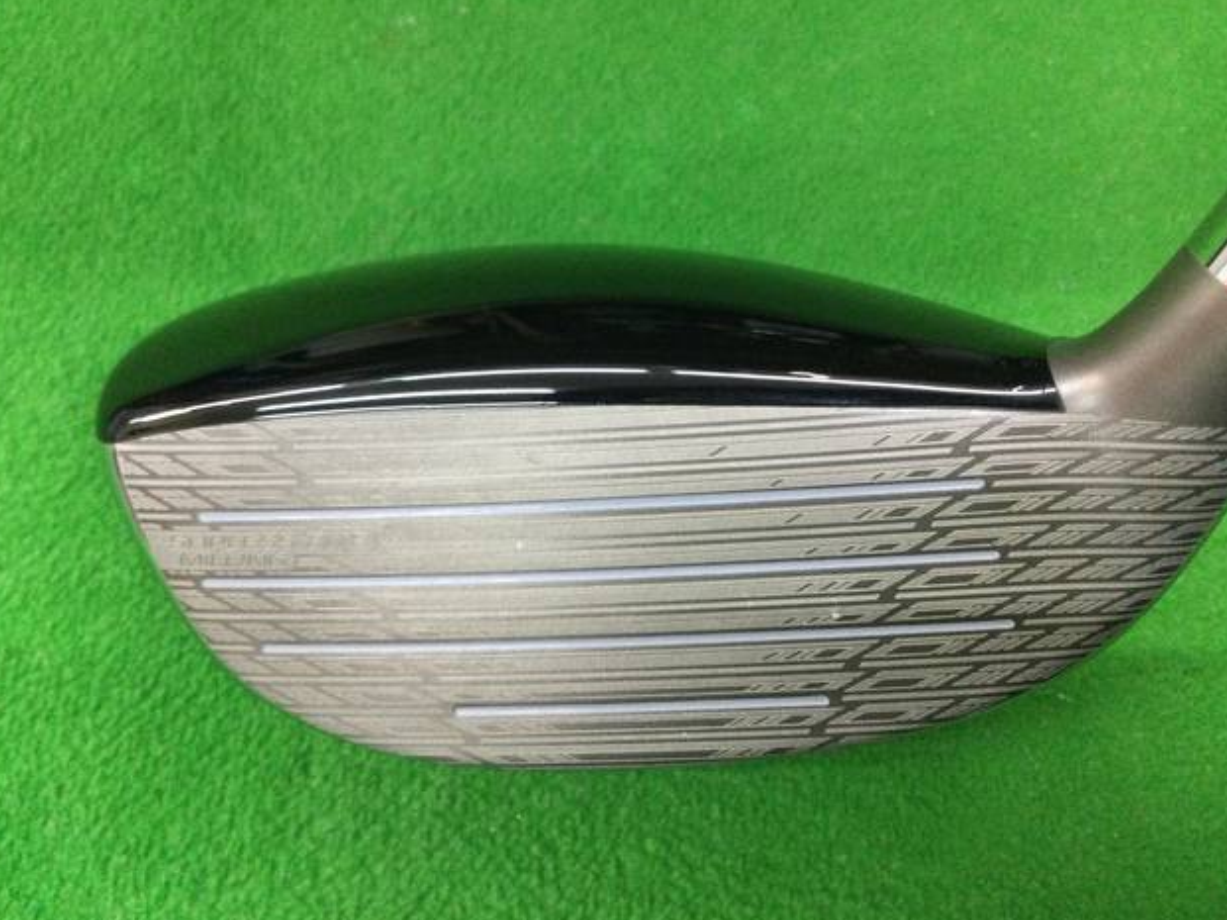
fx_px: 1134
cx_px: 608
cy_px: 459
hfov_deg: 56.8
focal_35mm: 32
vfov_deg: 44.2
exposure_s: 1/30
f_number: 2.4
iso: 160
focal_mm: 3.3
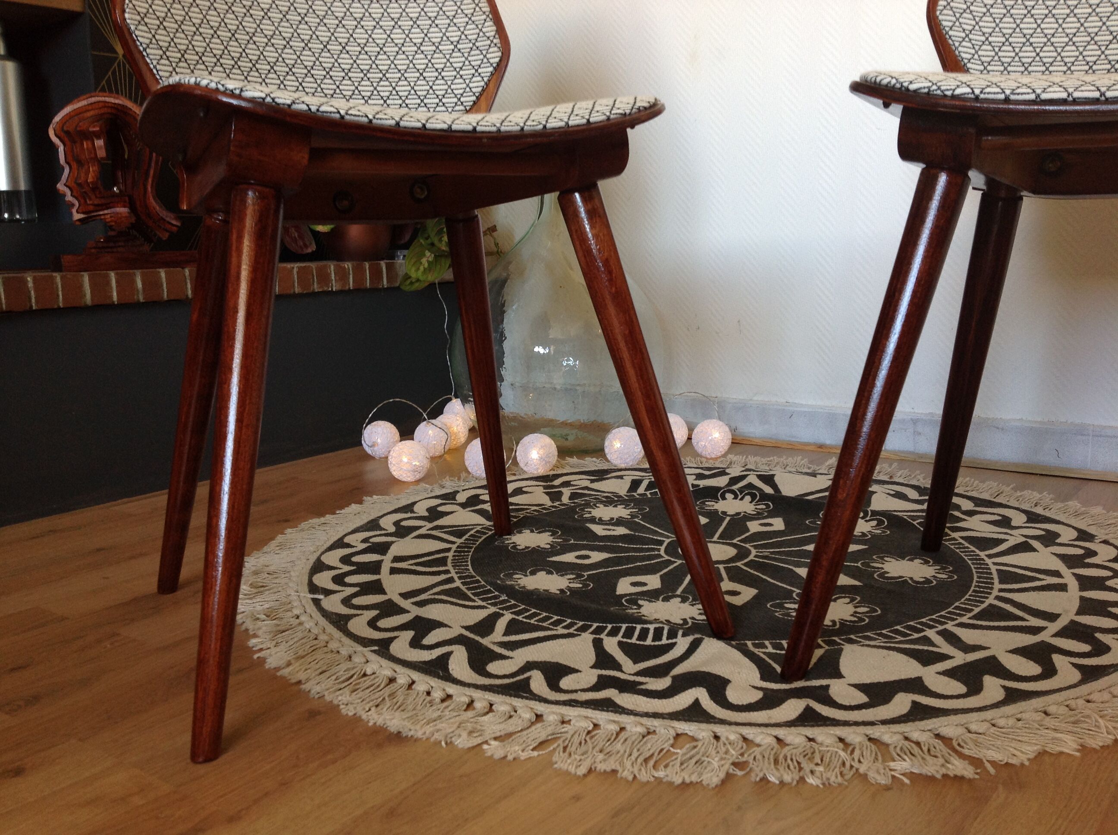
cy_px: 418
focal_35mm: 35
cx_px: 559
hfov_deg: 52.7
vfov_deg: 40.6
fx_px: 1129
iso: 50
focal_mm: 4.28
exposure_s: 1/15
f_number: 2.4
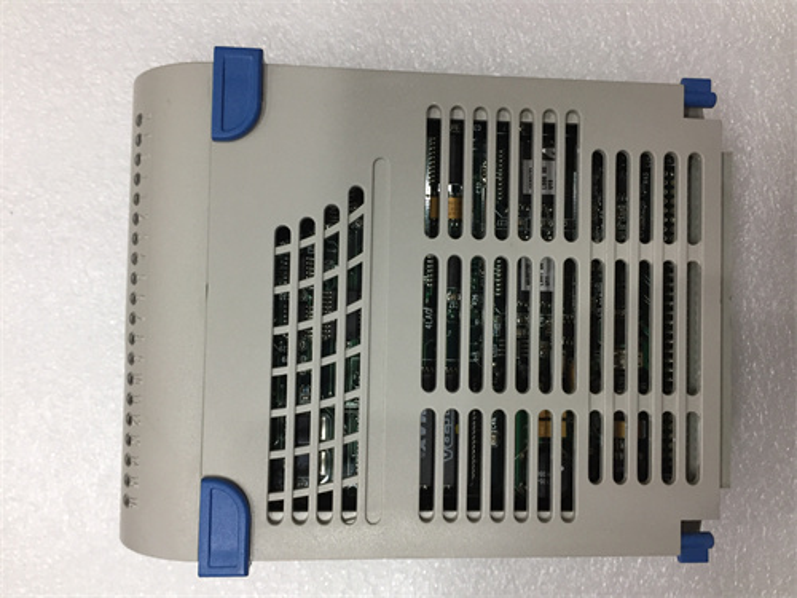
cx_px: 398
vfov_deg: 48.2
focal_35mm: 29
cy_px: 299
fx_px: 668
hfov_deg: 61.7
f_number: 2.2
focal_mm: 4.15
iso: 64
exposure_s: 1/33
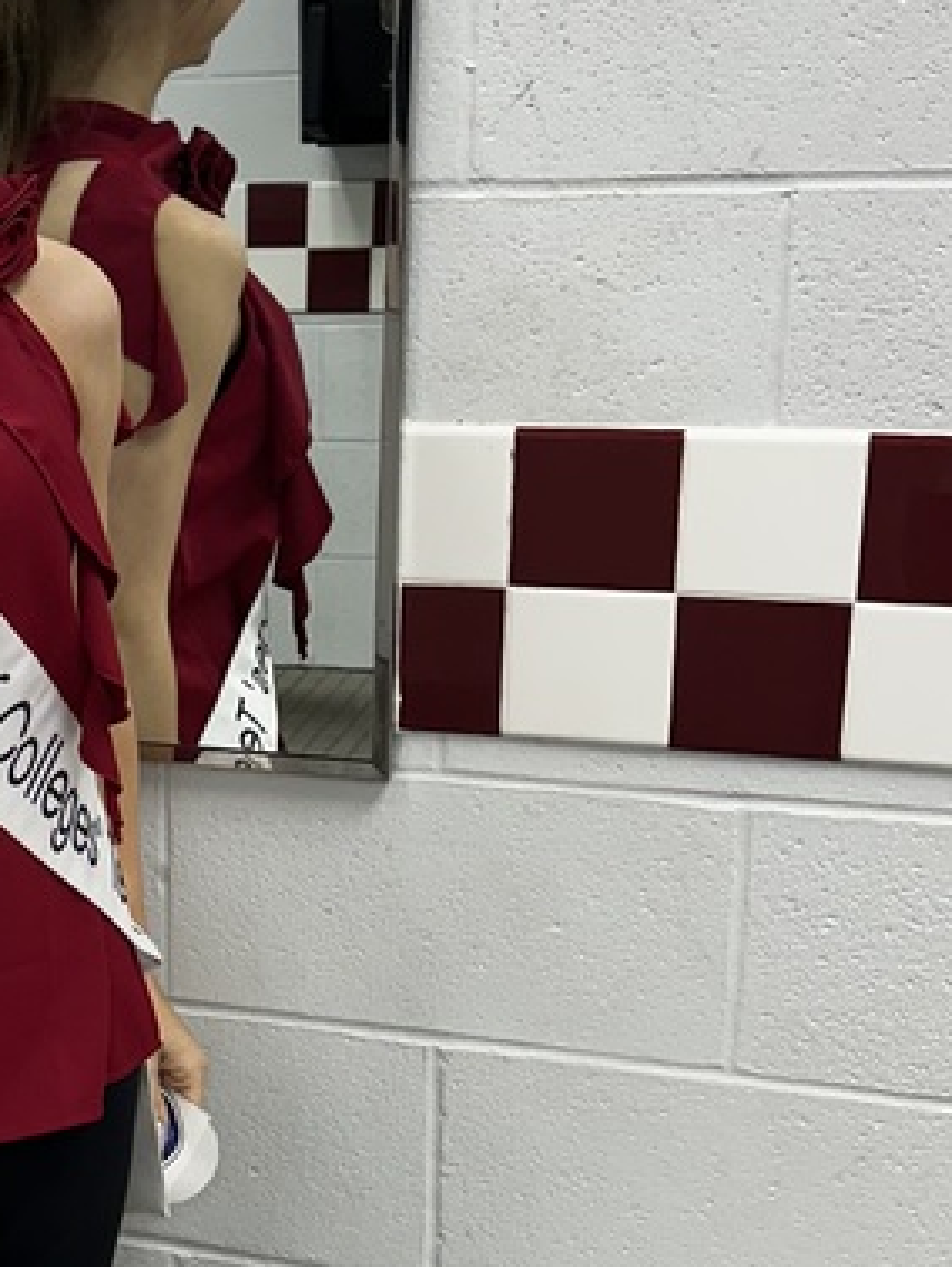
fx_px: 2381
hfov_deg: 21.7
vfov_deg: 29.7
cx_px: -37
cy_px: 747
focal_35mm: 65
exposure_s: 1/120
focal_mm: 6.86
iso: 200
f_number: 1.78
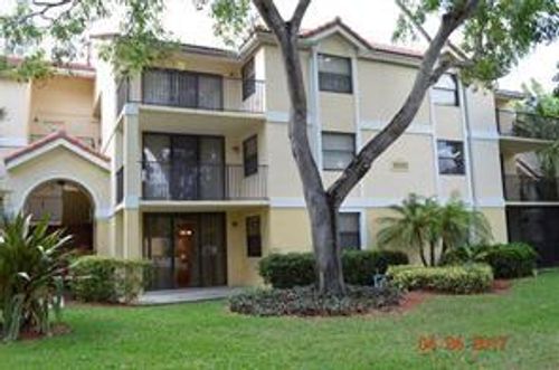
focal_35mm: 30
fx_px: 465
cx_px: 280
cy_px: 185
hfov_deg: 62.0
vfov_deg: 43.4
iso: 400
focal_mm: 20
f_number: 8
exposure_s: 1/125
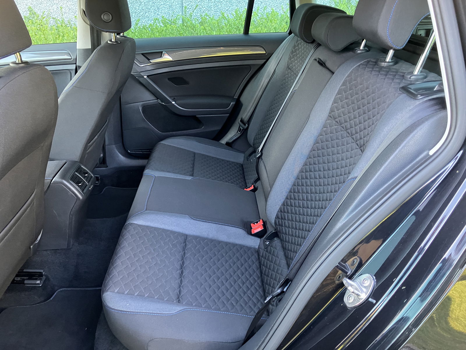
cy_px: 175
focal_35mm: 28
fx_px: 377
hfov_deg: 63.4
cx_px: 233
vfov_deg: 49.7
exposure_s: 1/58
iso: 320
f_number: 1.8
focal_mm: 3.99
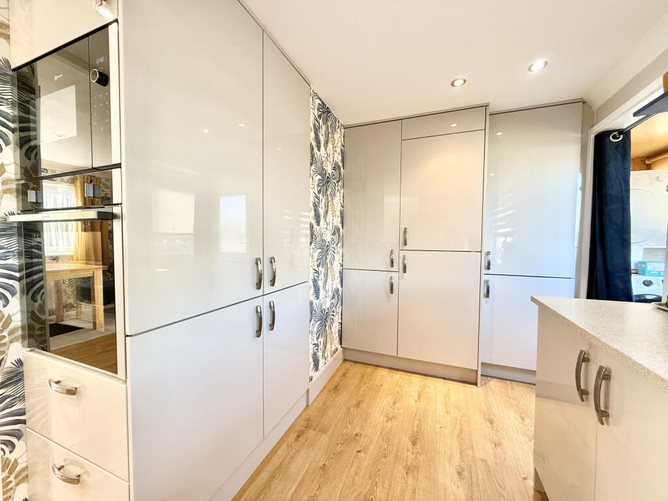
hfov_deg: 102.1
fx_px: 270
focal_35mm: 14
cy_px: 250
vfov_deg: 85.7
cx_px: 334
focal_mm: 2.22
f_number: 2.2
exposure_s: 1/100
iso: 250
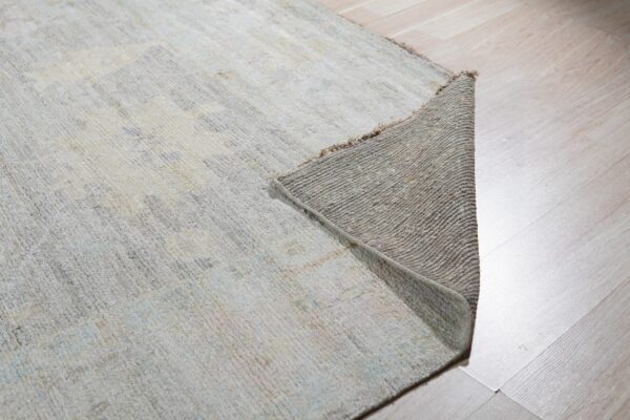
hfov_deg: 43.6
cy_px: 210
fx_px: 787
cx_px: 315
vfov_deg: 29.9
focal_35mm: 45
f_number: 4
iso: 500
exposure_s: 1/250
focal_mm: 30
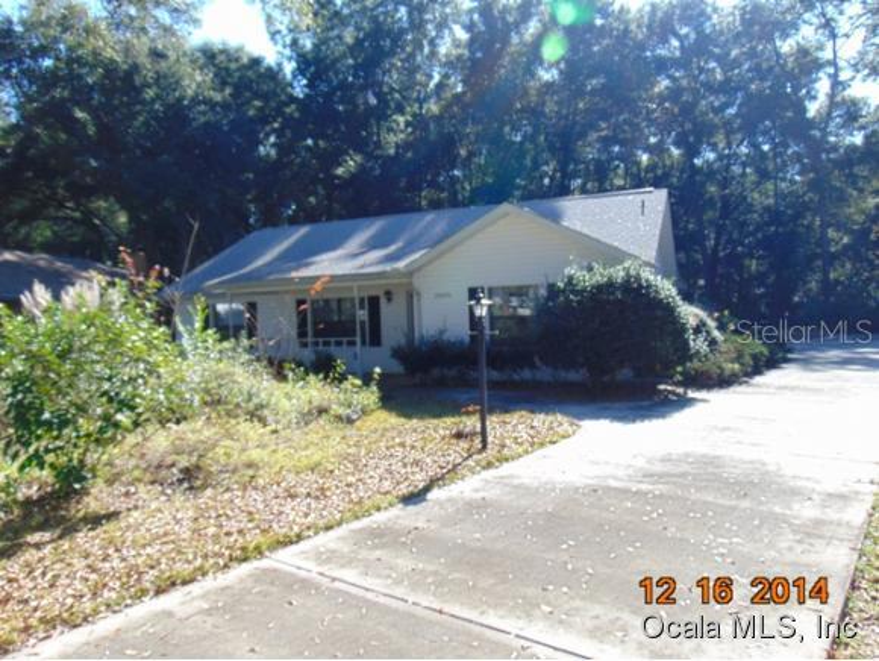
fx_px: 635
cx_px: 440
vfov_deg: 54.9
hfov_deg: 69.3
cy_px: 330
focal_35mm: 25
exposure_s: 1/400
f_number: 3
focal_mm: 4.5
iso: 80
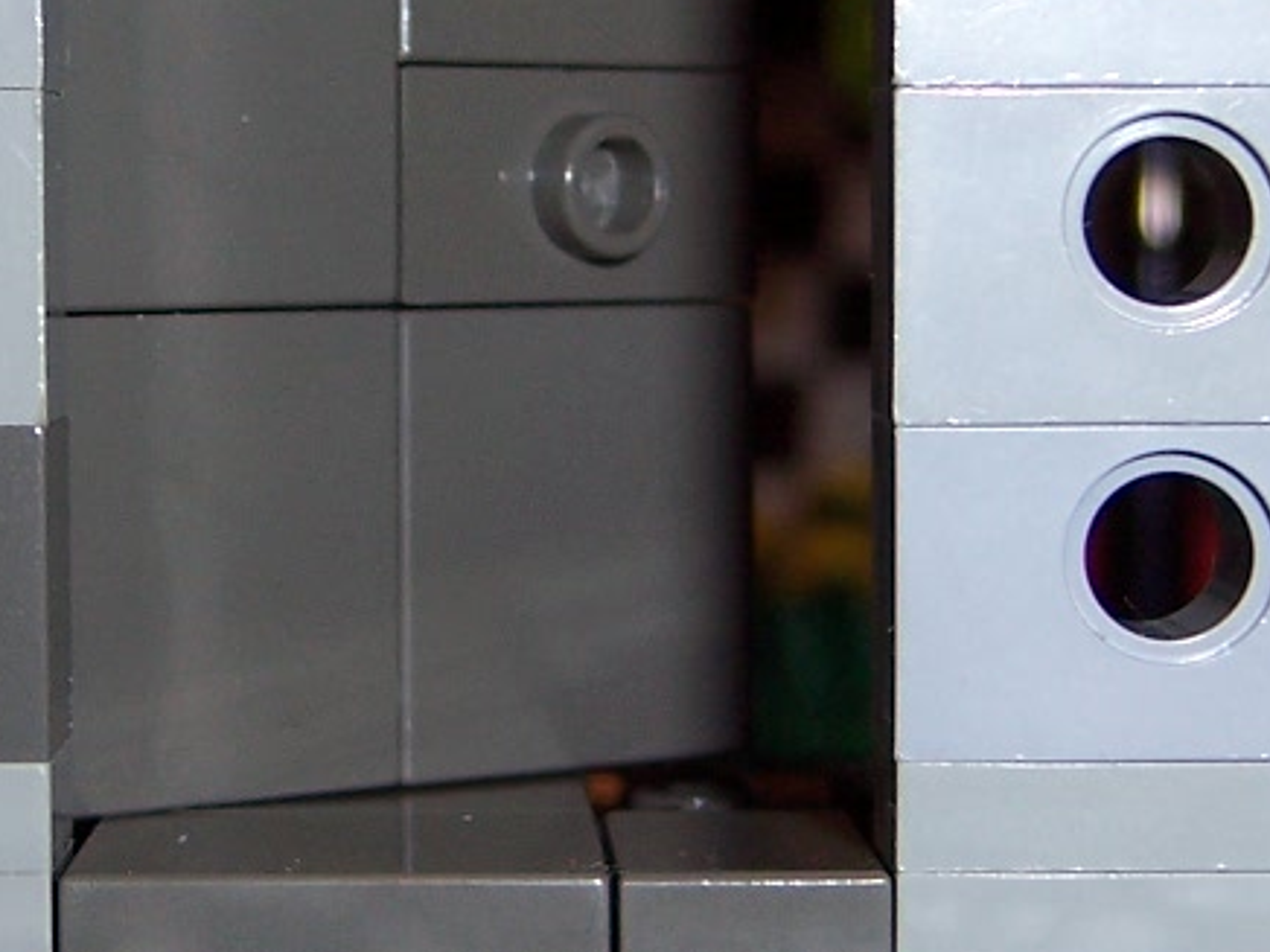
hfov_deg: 14.6
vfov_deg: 11.0
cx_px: 329
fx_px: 4953
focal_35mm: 135
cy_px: 443
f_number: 3.4
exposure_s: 1/60
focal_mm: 8.2
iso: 80
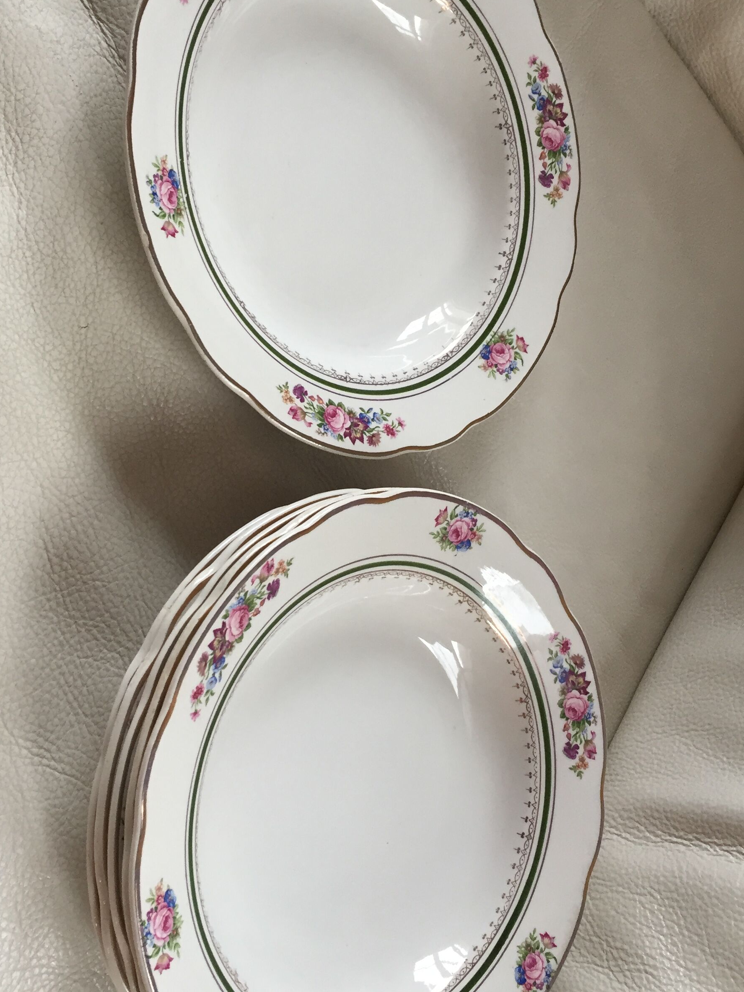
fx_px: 1146
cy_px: 466
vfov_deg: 46.8
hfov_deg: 35.8
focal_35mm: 40
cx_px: 281
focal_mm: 4.15
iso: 40
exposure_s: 1/33
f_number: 2.2
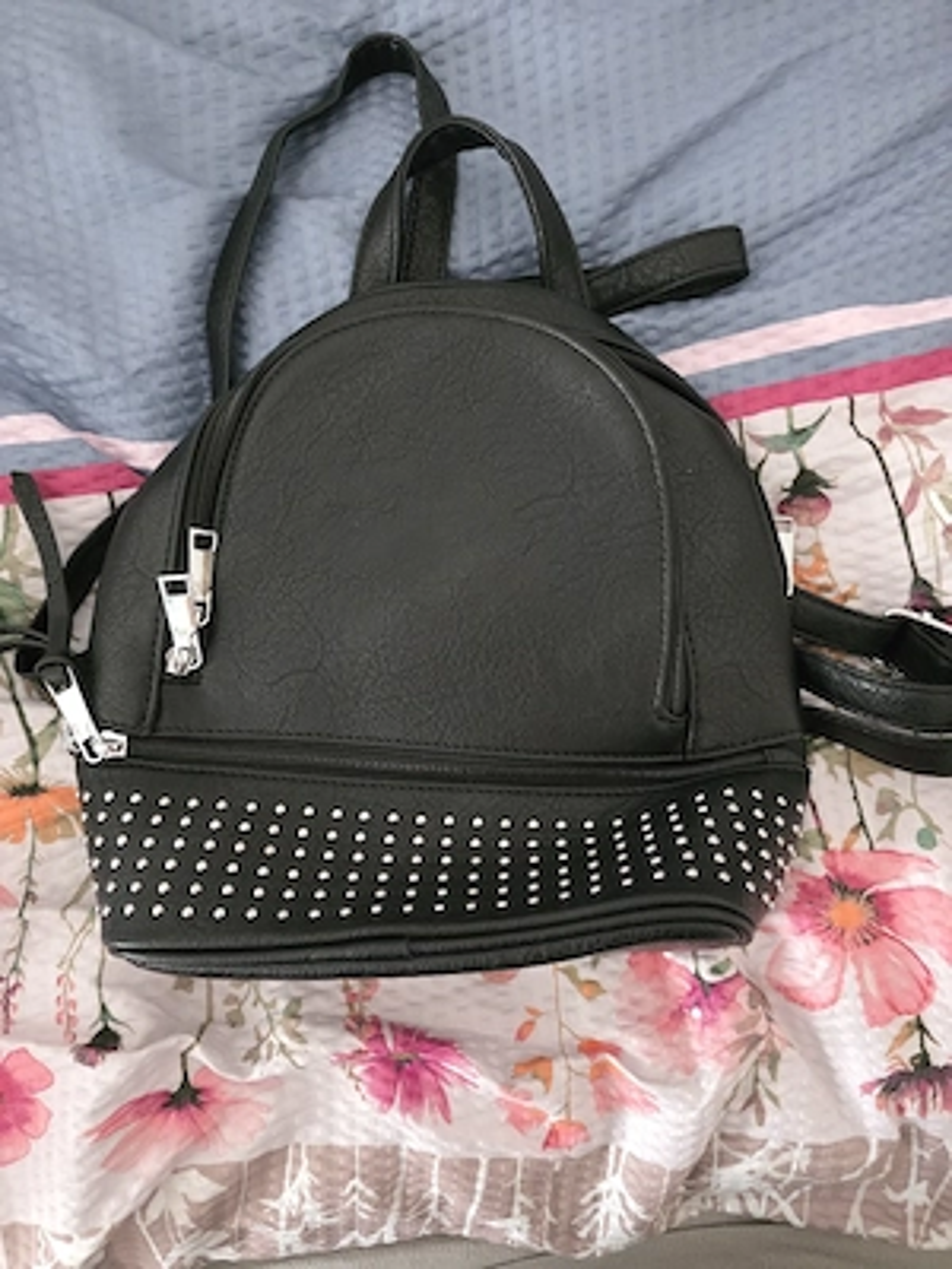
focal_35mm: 23
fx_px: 843
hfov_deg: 58.9
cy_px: 634
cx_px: 476
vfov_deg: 73.9
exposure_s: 1/50.3
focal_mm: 6.3
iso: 2000
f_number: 1.7
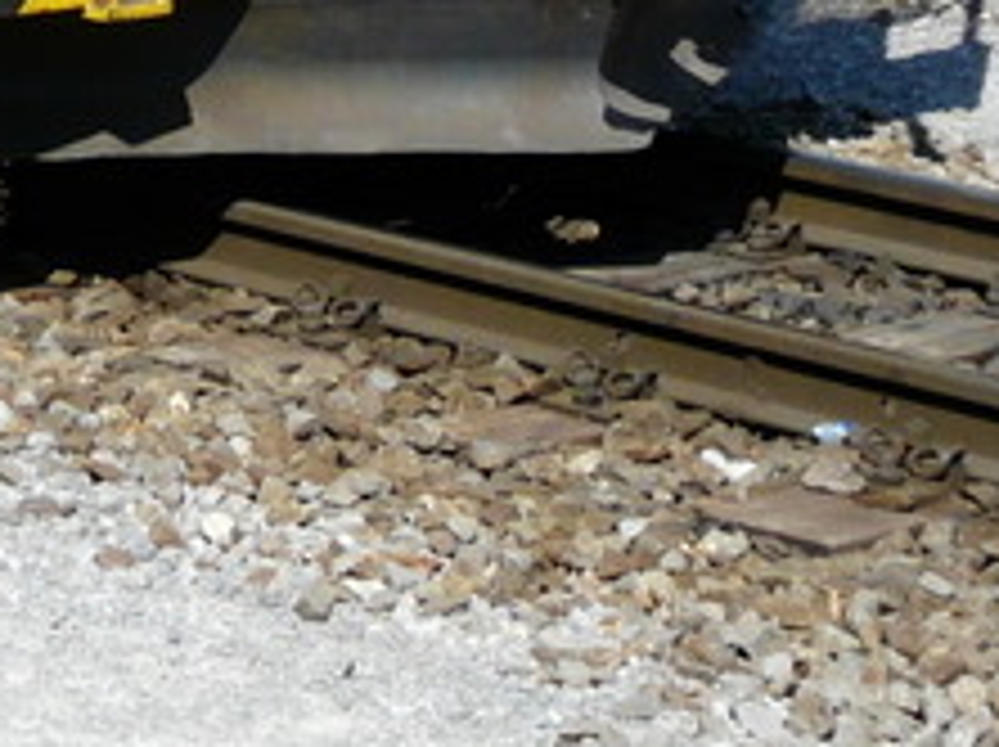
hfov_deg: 10.0
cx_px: -369
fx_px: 5593
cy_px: -724
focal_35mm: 194
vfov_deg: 7.4
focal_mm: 7
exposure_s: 1/400
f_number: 5.6
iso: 100
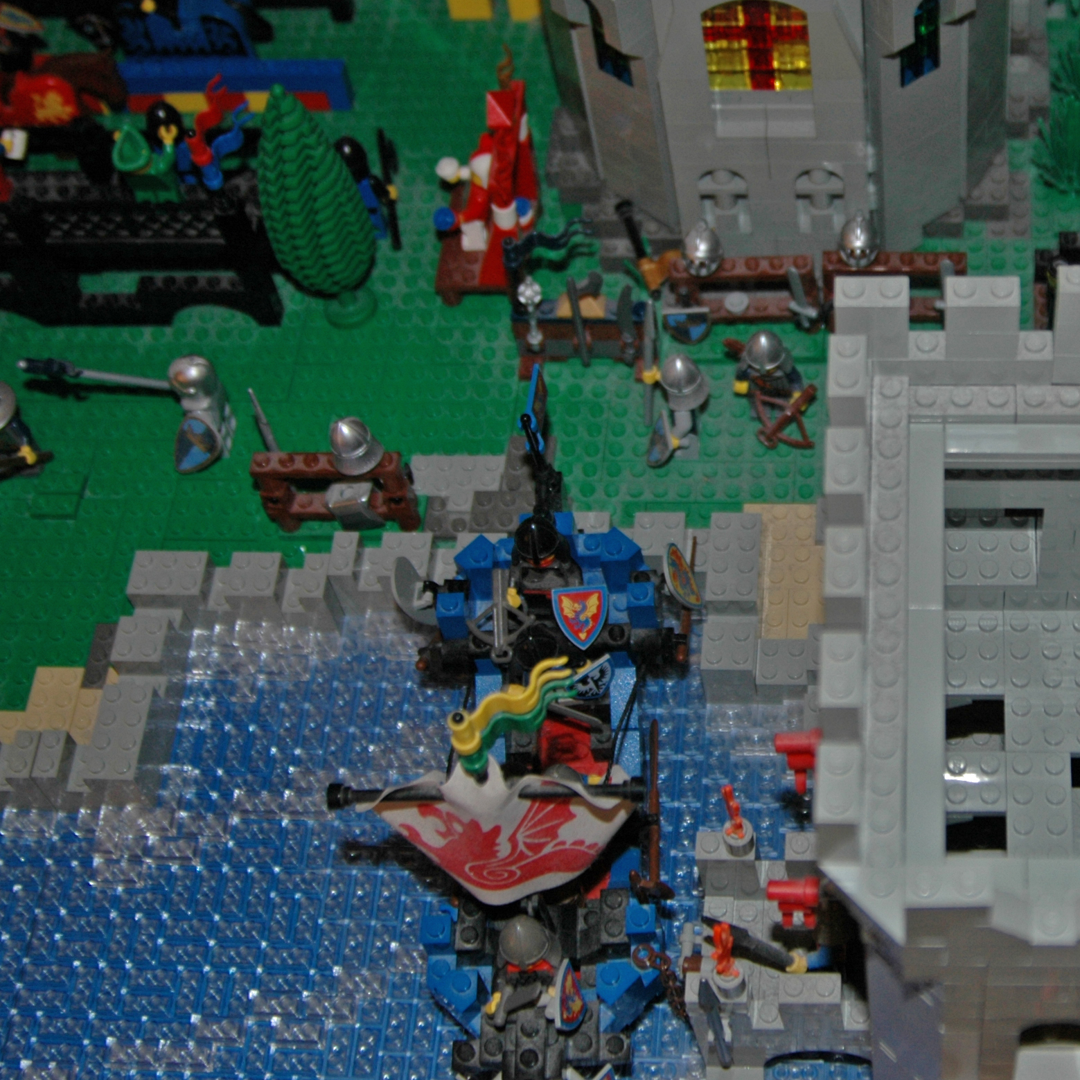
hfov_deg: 28.4
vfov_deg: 29.0
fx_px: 2083
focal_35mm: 59
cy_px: 450
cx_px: 887
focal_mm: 24
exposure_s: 1/60
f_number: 3.5
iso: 200
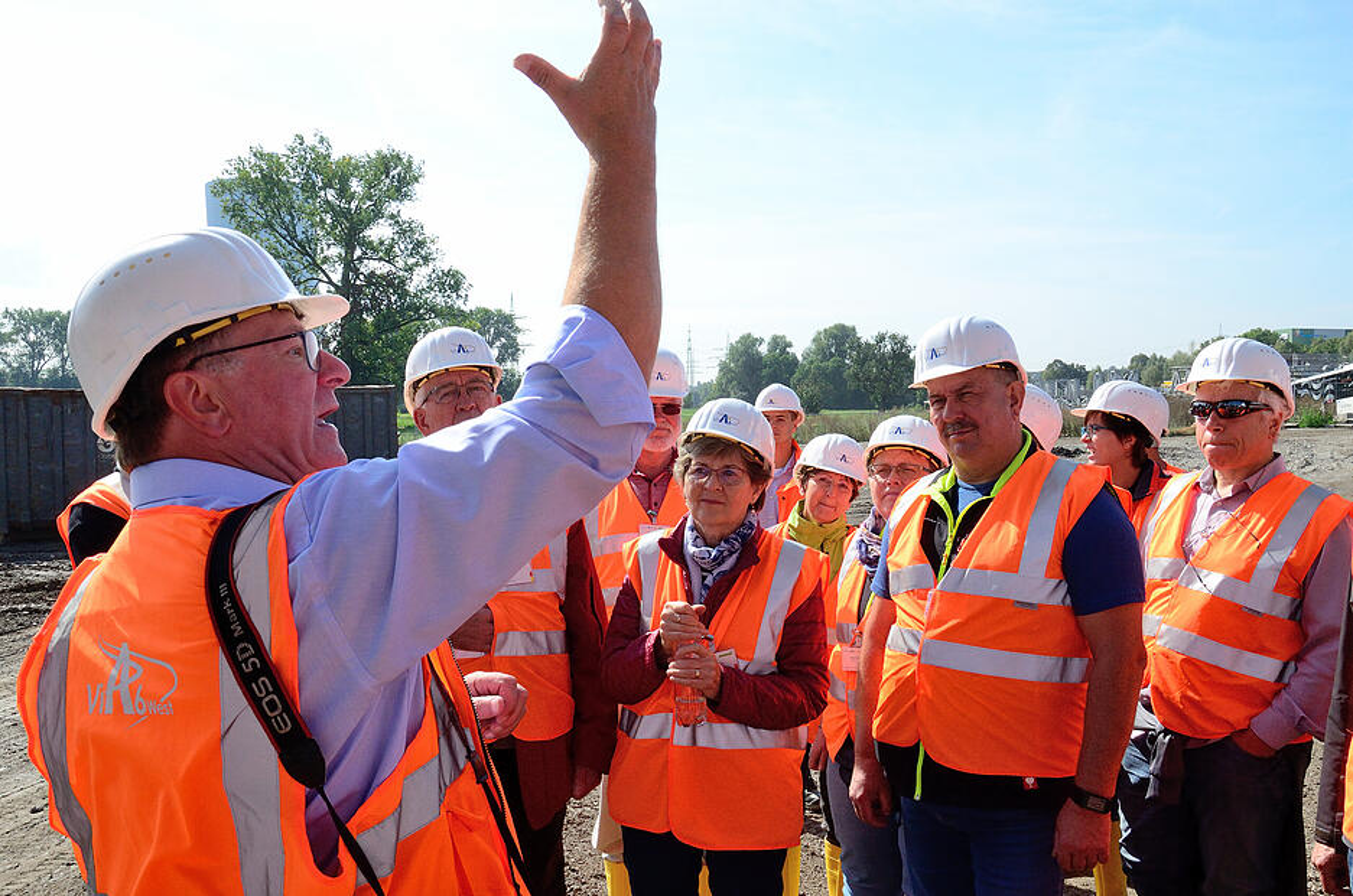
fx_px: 1182
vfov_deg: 41.6
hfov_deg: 59.6
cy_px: 448
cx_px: 676
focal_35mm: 32
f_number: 14
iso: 1000
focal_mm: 21
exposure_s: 1/800
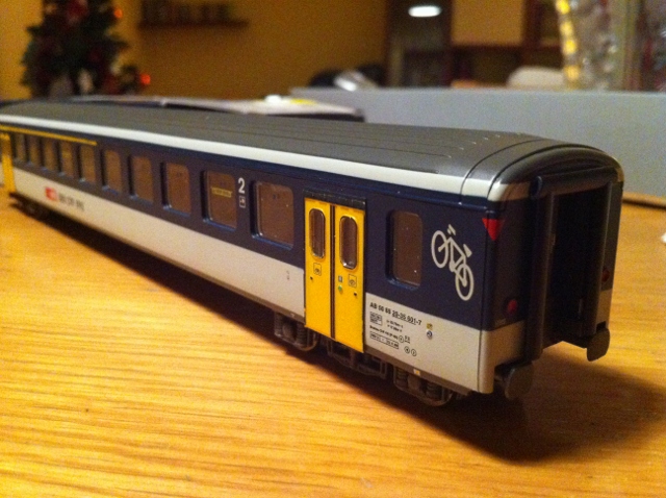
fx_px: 672
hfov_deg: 52.7
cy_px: 249
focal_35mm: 35
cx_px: 333
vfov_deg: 40.6
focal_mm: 3.85
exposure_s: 1/17
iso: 1000
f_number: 2.8
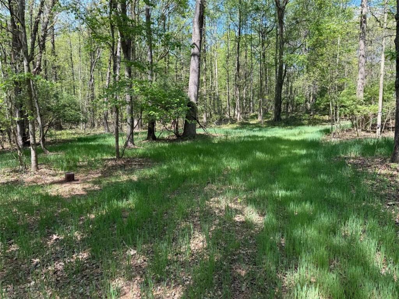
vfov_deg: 56.8
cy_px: 150
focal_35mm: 24
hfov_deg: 71.6
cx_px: 200
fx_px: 277
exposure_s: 1/612
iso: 80
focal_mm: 6.76
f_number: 1.78
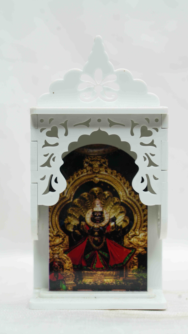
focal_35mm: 111
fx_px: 984
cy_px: 167
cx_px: 106
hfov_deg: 10.9
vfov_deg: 19.3
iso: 400
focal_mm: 105
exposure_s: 1/50
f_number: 7.1
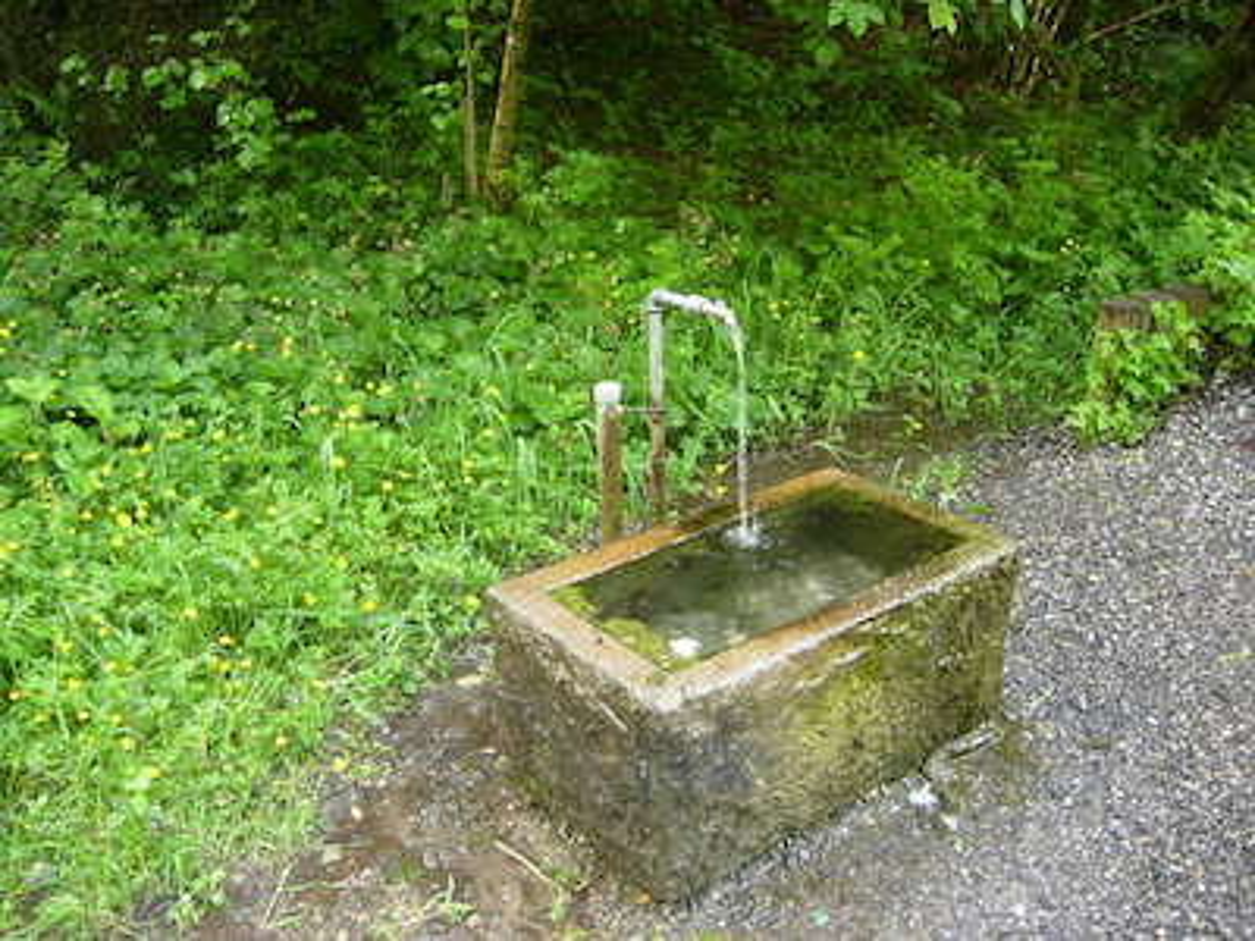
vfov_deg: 39.7
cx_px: 628
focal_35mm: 36
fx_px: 1305
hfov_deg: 51.4
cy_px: 470
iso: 50
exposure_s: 1/19.5
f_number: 2.7
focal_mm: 7.5
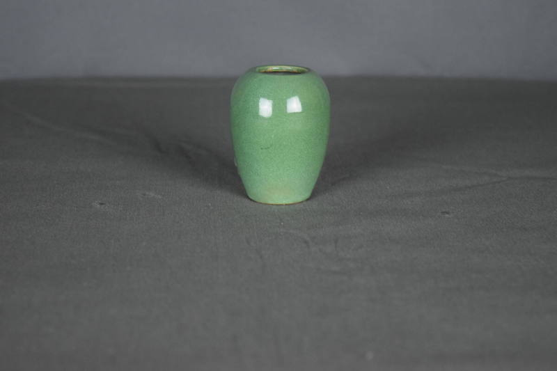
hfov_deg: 24.6
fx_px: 1276
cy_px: 186
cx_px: 278
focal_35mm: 82
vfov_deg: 16.5
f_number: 5.6
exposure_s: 1/60
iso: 1250
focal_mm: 55
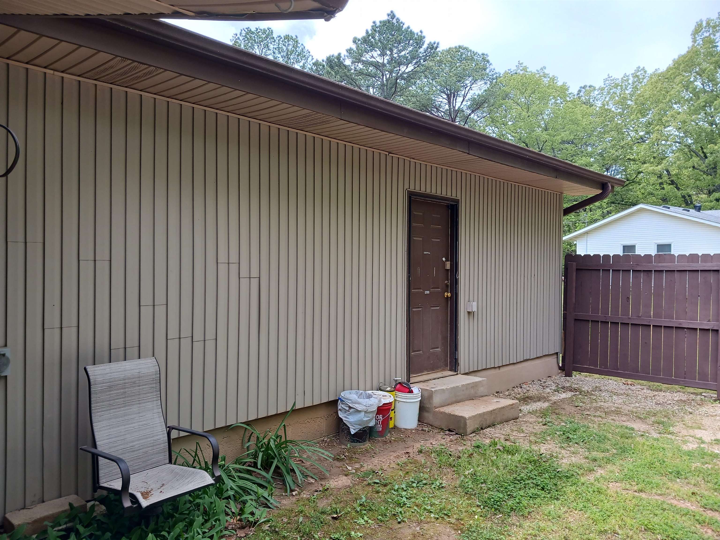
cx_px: 360
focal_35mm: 27
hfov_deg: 65.3
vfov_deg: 51.4
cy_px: 270
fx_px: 562
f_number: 1.8
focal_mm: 4
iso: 32
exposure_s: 1/120
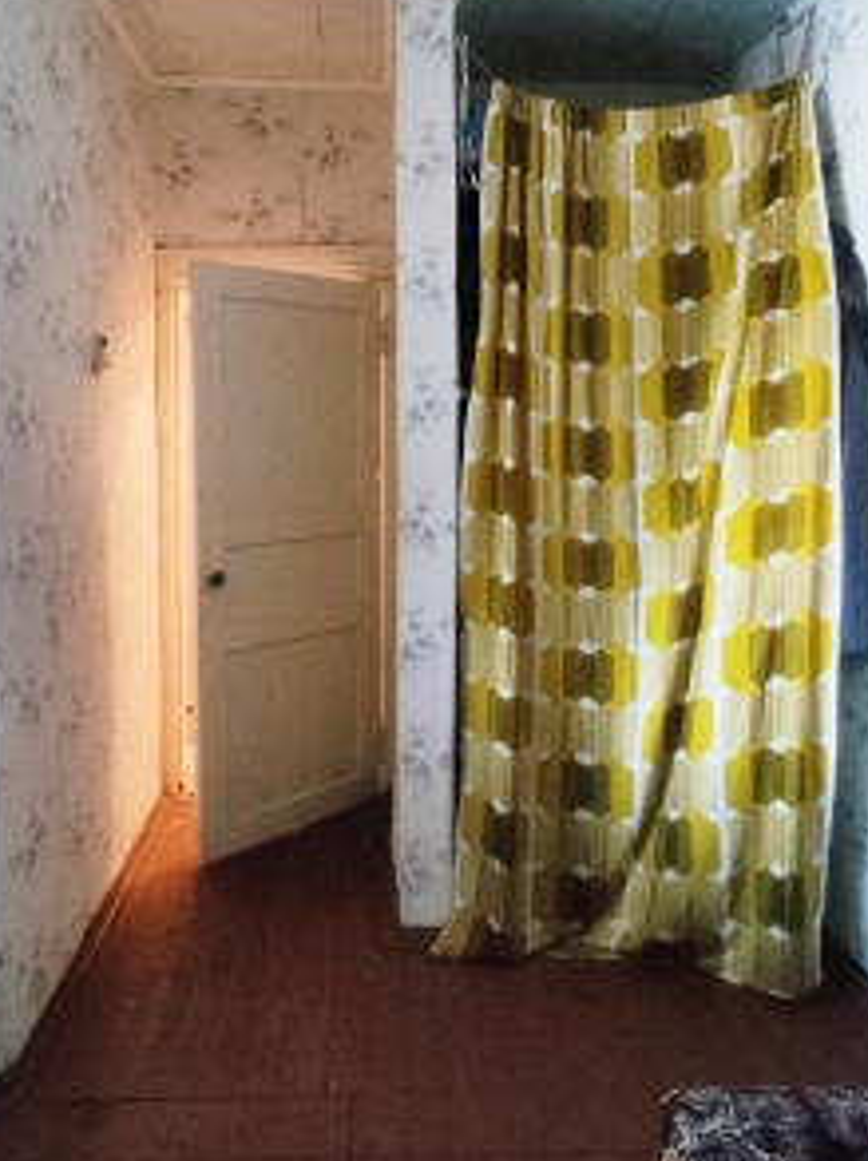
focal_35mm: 24
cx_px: 386
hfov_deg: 56.6
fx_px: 804
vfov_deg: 71.2
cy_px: 487
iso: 599
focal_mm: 1.6
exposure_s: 1/25
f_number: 2.2
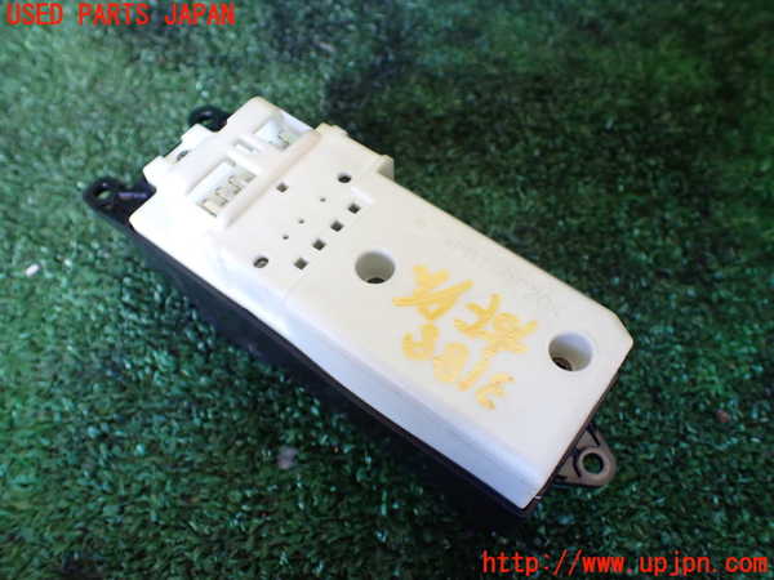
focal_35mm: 30
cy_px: 290
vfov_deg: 46.8
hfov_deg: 60.0
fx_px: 671
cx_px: 387
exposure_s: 1/125
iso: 800
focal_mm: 5.4
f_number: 2.3
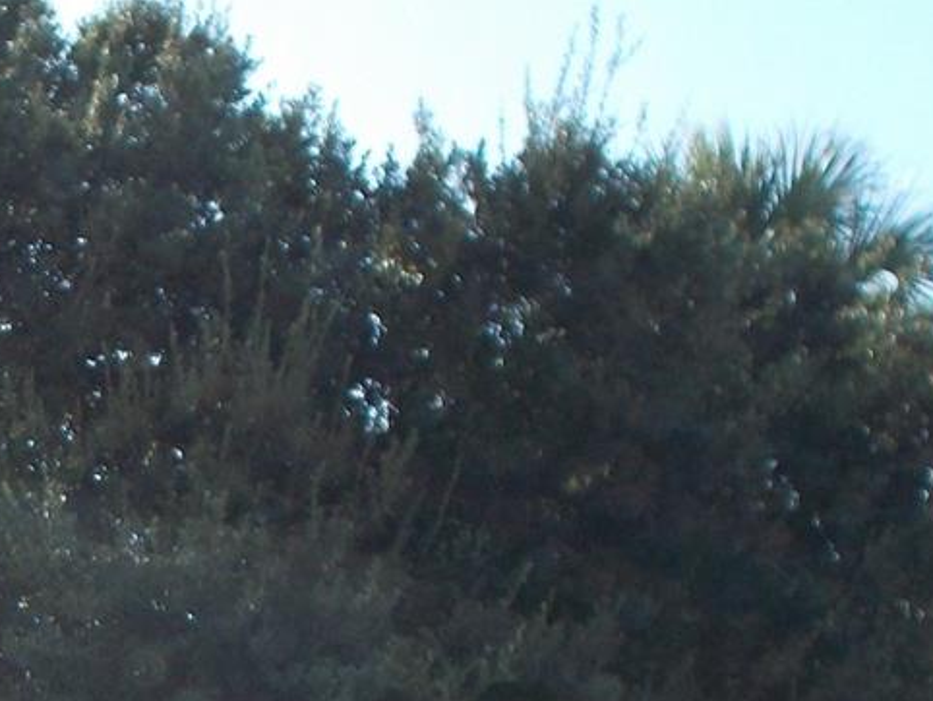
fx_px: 3937
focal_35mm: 146
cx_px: -527
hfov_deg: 12.7
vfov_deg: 9.9
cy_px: 1032
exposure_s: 1/250
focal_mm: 7.9
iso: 80
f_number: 4.2
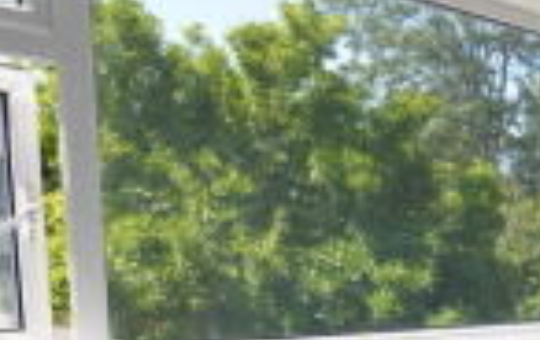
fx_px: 806
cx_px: 692
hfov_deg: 30.0
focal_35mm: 55
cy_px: 394
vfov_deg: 22.2
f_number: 7.1
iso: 200
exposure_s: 1/200
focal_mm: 11
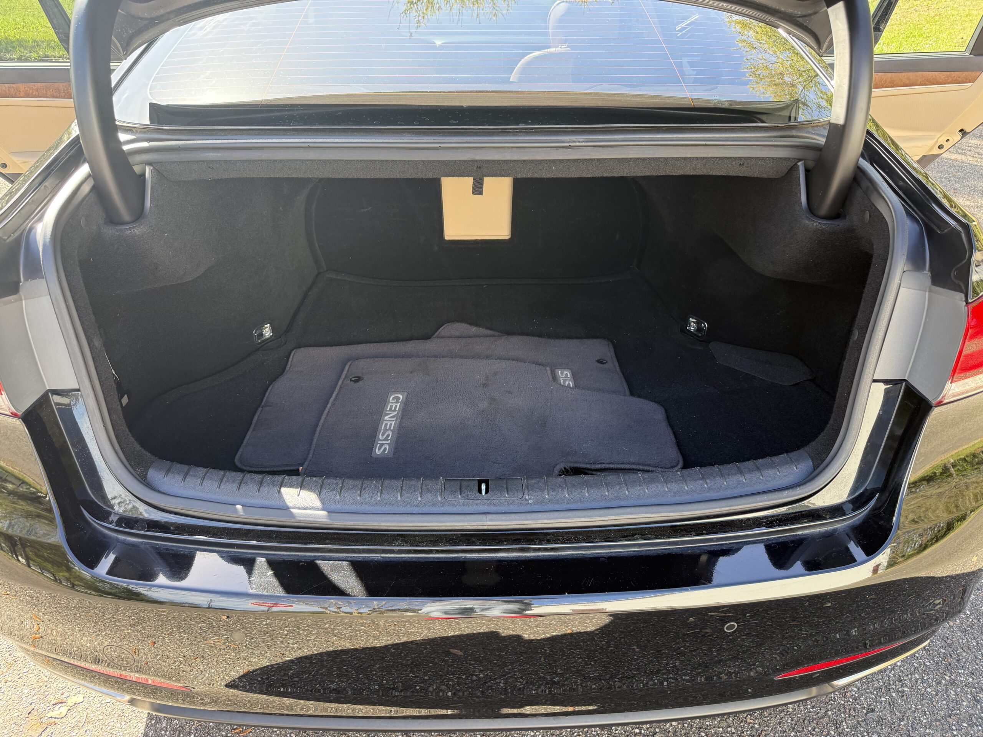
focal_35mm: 24
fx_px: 682
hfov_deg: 71.6
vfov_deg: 56.8
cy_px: 368
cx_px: 492
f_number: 1.78
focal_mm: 6.76
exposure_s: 1/243
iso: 125
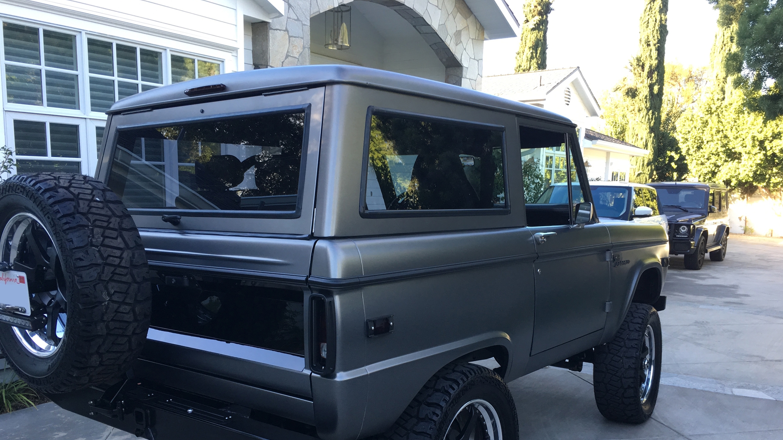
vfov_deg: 36.3
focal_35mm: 32
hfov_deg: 61.0
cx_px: 389
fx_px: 664
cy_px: 292
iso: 40
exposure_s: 1/120
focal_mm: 4.15
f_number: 2.2
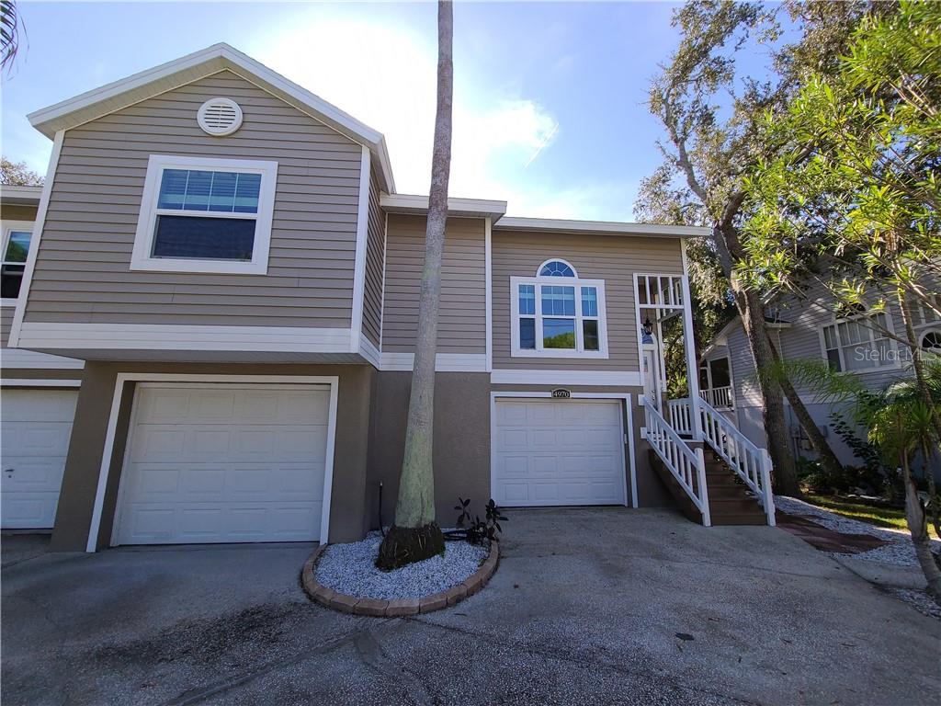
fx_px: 353
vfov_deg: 89.9
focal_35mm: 13
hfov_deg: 106.2
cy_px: 353
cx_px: 470
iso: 64
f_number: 2.2
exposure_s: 1/798
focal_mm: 2.2
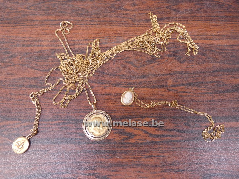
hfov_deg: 81.7
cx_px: 120
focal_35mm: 20
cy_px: 90
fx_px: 138
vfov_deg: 66.0
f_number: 2.8
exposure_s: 1/60
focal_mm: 3.6
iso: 200
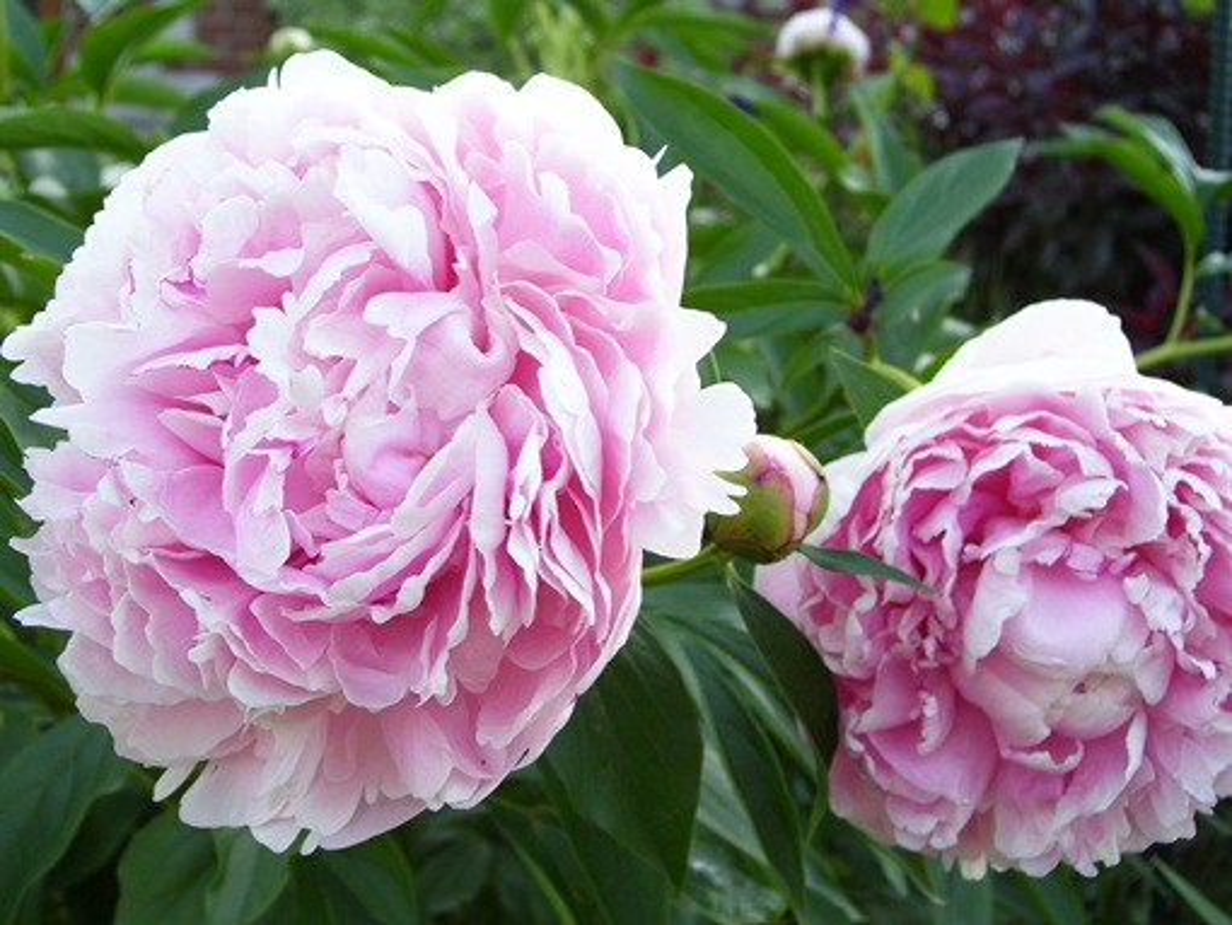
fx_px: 1638
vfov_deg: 31.5
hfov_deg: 41.2
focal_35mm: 46
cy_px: 462
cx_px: 616
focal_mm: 7.6
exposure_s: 1/180
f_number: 3
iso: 80
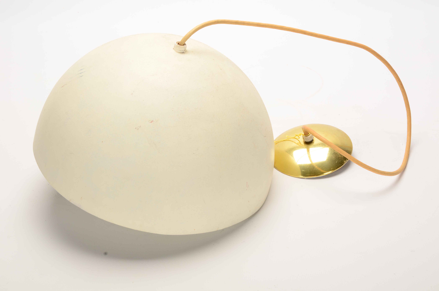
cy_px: 146
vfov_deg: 22.5
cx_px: 220
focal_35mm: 60
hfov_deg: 33.5
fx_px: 730
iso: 200
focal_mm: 40
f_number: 16
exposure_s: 1/160
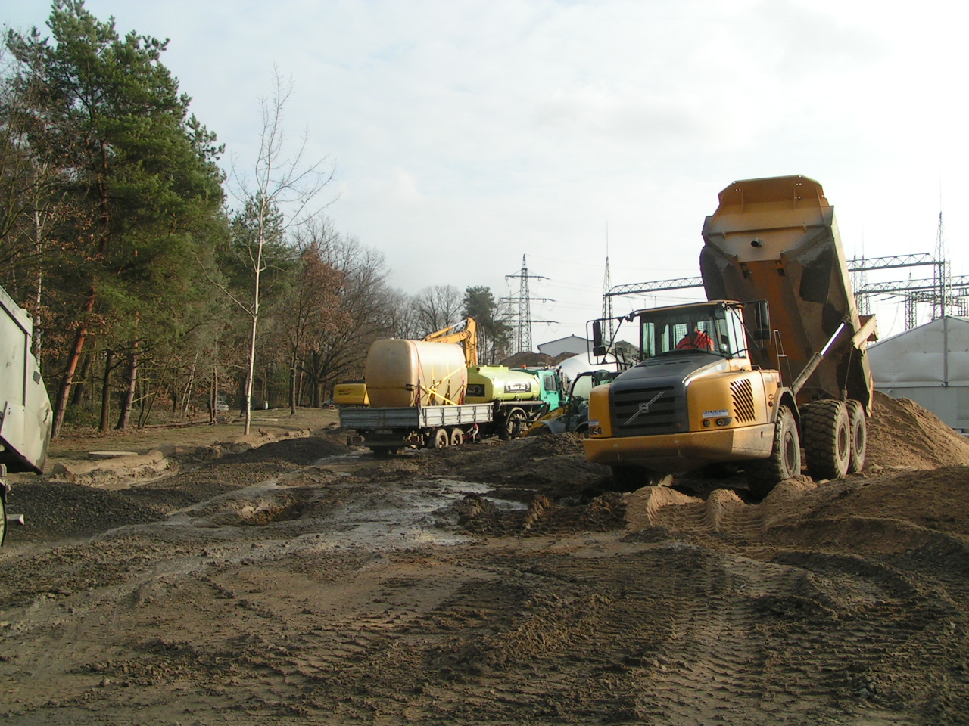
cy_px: 363
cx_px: 484
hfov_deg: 49.0
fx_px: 1064
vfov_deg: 37.7
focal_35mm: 38
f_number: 5.6
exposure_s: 1/250
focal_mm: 5.8
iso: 50
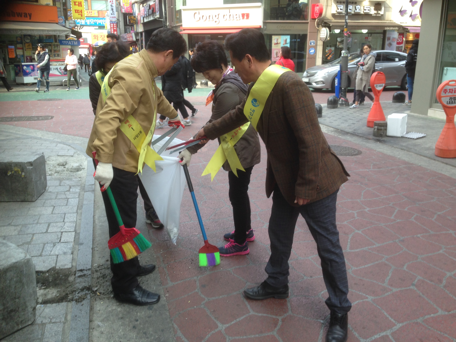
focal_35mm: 33
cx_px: 228
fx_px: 435
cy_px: 171
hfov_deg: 55.4
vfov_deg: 42.9
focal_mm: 4.12
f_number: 2.4
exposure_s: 1/132
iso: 50
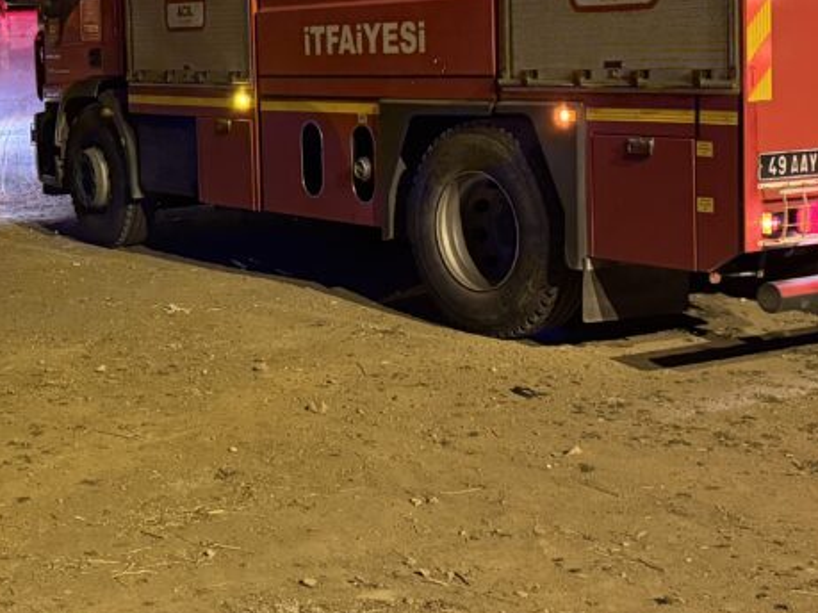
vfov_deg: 21.7
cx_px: 41
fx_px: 1583
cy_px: 155
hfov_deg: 27.6
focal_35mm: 67
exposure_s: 1/33
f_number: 1.78
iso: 800
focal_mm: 6.76
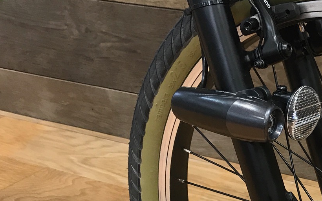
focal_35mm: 73
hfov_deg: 25.9
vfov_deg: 17.5
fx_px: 640
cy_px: 196
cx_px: 363
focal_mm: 3.99
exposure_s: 1/24
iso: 40
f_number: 1.8
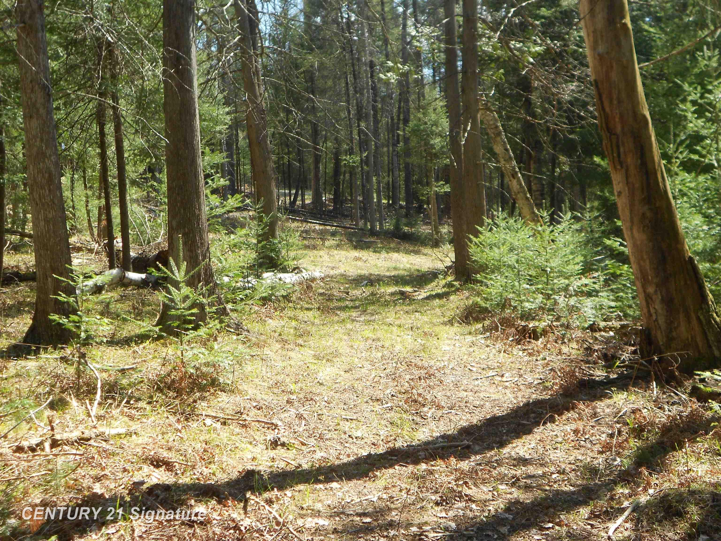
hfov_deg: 38.9
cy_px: 270
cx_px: 360
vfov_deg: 29.7
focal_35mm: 49
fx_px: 1021
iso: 80
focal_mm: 8.8
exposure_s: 1/160
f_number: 4.5
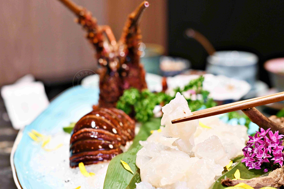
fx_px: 592
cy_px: 94
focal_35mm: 75
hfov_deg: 27.0
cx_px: 142
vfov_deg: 18.2
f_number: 3.2
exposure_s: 1/200
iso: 720
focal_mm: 50
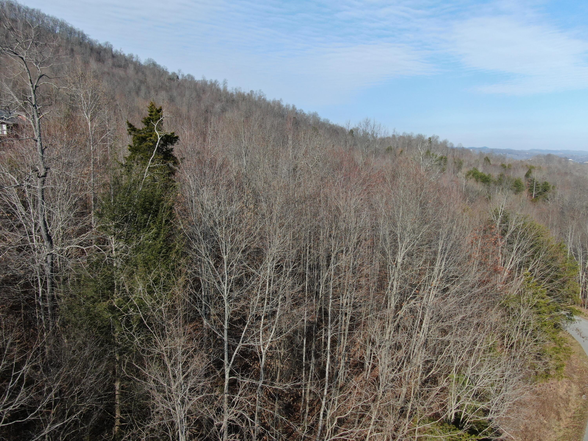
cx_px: 294
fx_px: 408
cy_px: 220
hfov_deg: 71.6
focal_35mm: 24
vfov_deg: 56.8
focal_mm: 4.39
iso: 100
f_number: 2.8
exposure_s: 1/1000
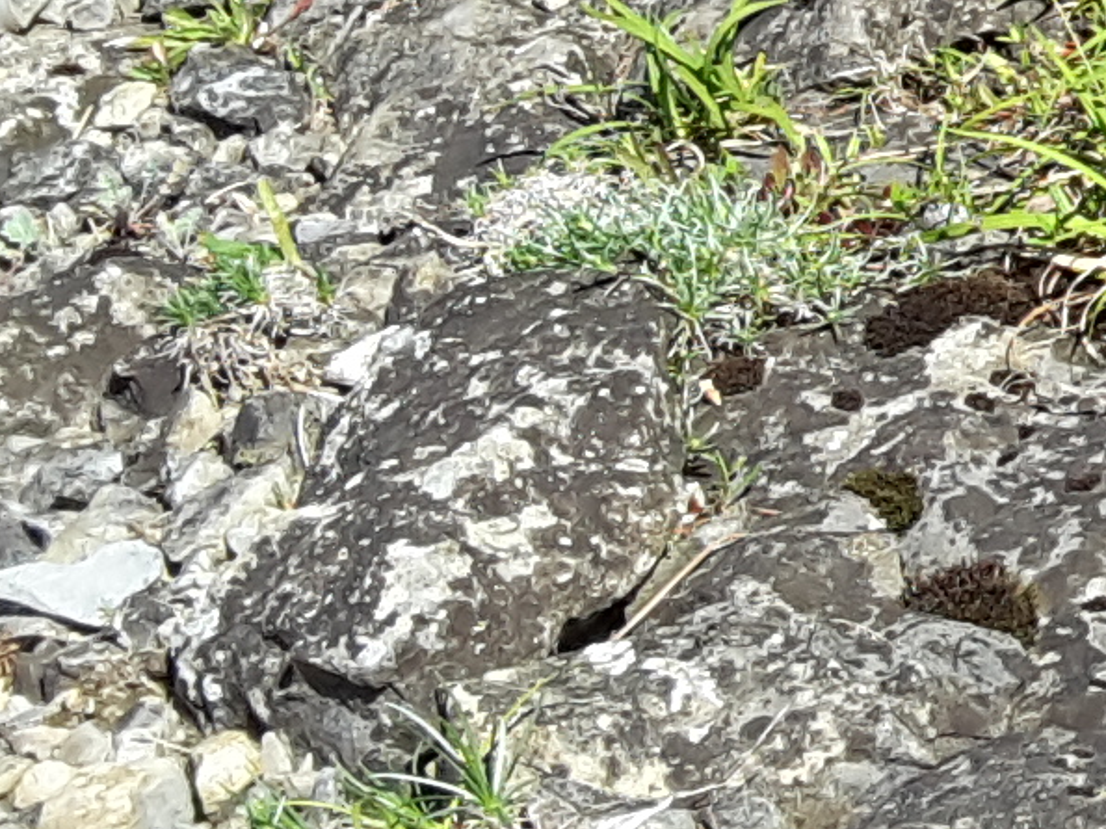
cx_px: 2654
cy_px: -169
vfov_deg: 8.6
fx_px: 5430
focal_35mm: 170
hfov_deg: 10.1
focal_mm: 2.9
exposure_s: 1/870
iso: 40
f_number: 1.9
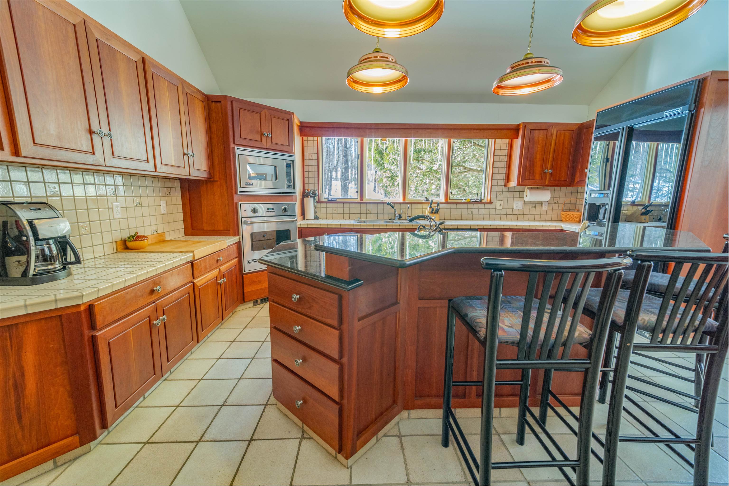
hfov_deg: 104.3
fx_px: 283
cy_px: 243
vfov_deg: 81.2
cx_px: 364
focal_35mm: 14
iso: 1600
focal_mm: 14
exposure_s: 1/15
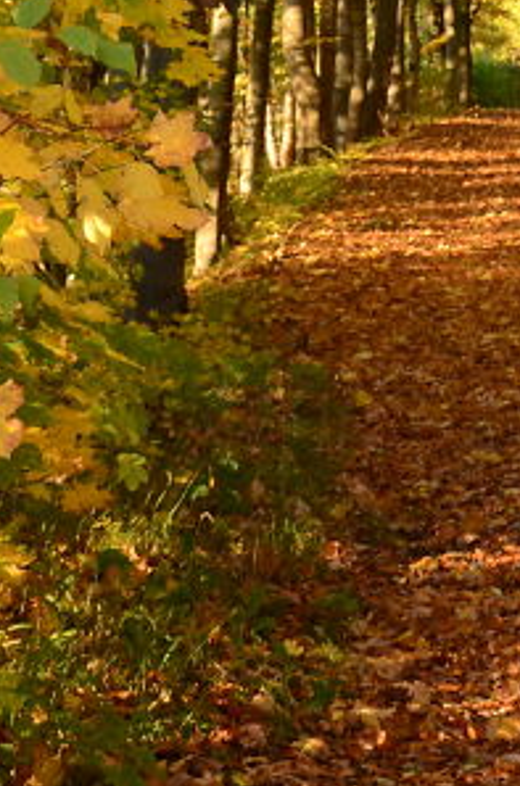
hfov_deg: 9.1
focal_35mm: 149
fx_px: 3247
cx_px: 499
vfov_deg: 13.0
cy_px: -417
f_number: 4
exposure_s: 1/40
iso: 100
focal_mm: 28
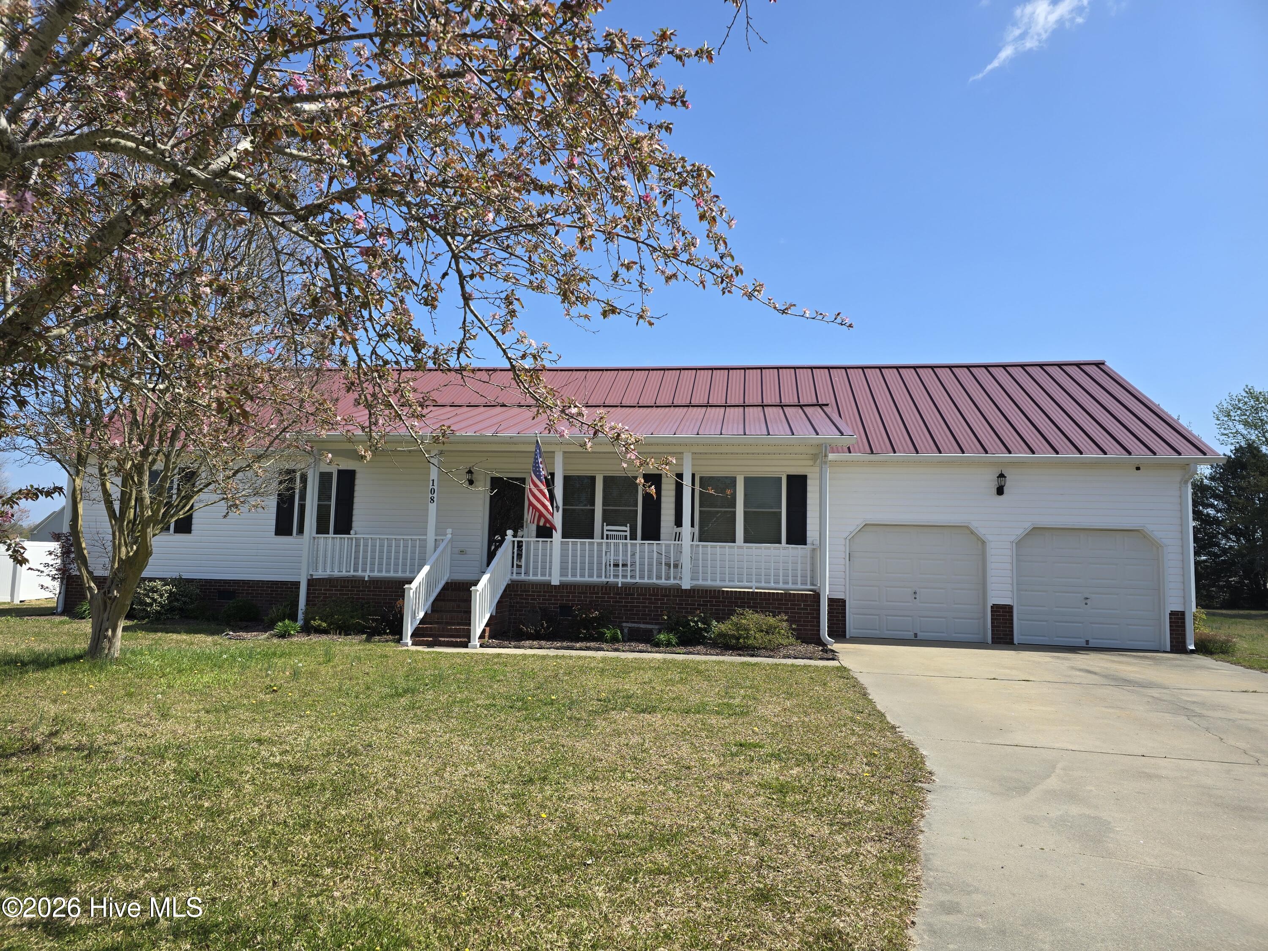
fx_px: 843
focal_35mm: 23
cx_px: 634
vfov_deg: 58.9
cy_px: 476
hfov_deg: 73.9
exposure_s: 1/799
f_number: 1.7
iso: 12
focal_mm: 6.3
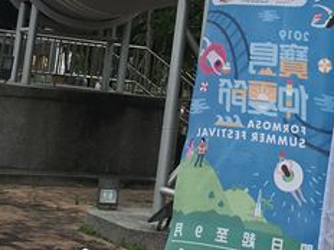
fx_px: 965
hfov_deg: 19.3
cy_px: -30
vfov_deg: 14.4
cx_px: 292
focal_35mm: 100
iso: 25
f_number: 2.2
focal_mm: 4.15
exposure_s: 1/2404
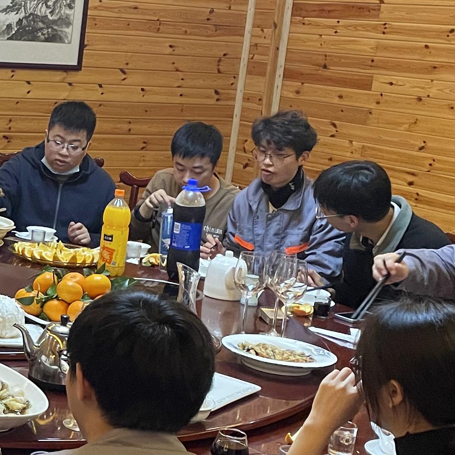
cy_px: 242
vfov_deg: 21.1
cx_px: -97
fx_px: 1219
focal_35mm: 82
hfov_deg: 19.8
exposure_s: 1/60
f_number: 1.6
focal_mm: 4.2
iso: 400
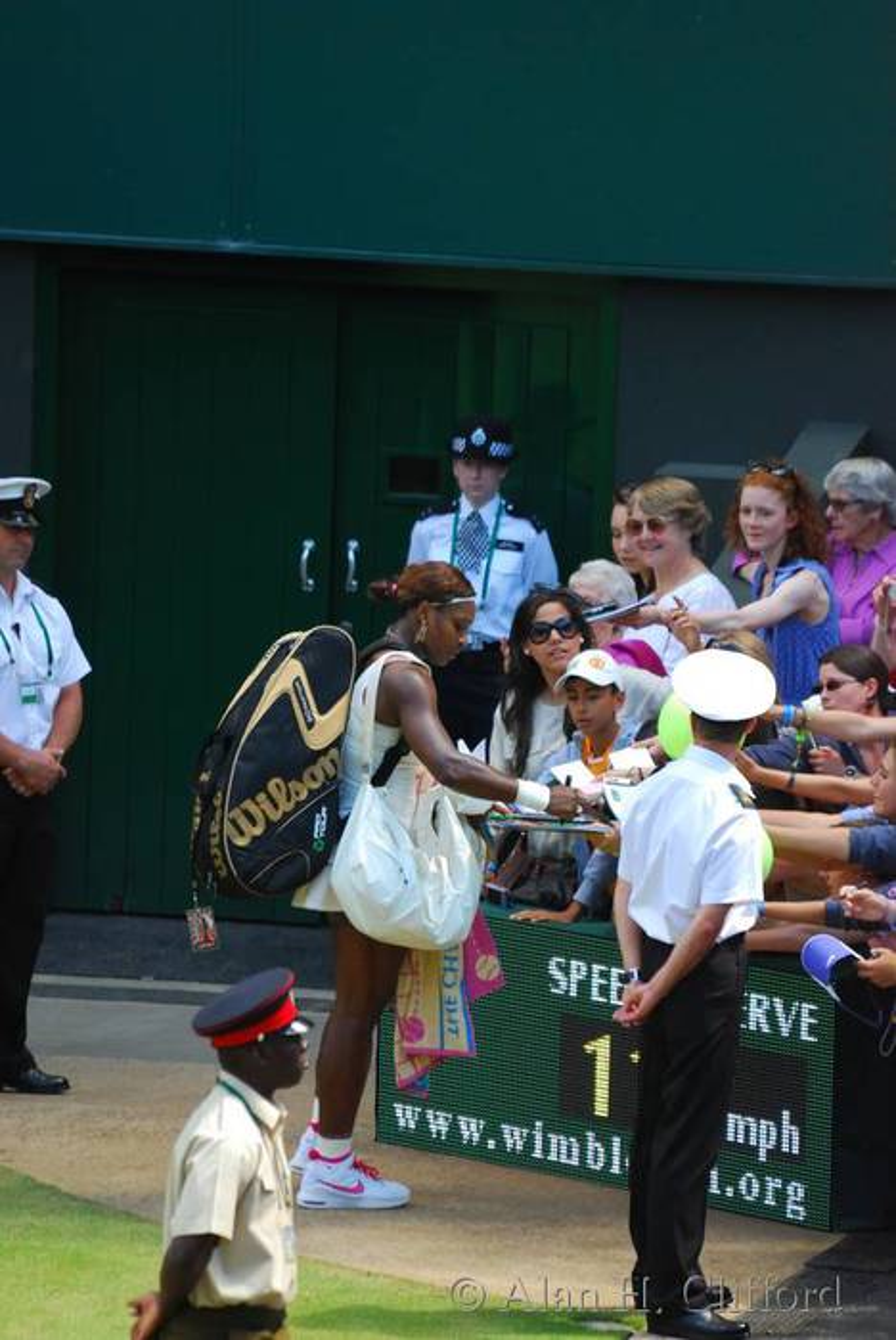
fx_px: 22354
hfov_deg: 2.3
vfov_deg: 3.4
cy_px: 670
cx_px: 448
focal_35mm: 600
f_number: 5.6
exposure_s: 1/400
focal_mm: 400
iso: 720
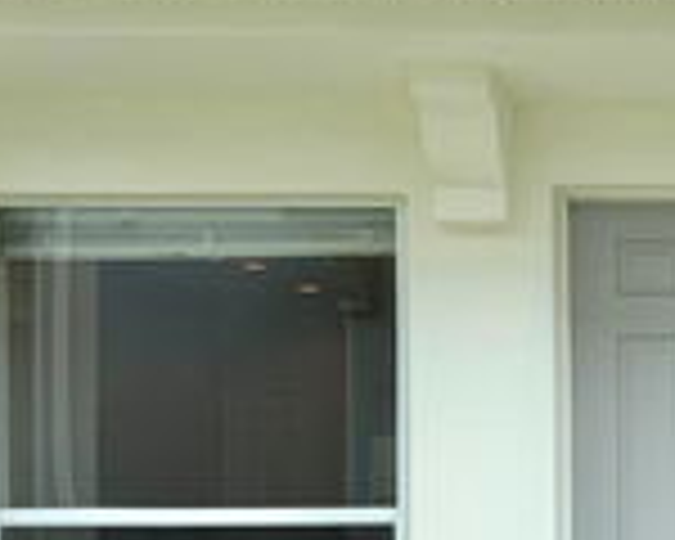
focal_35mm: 72
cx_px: 722
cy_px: 436
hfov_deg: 24.8
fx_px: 1438
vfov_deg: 21.0
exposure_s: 1/978
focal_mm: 5.96
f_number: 1.6
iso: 50
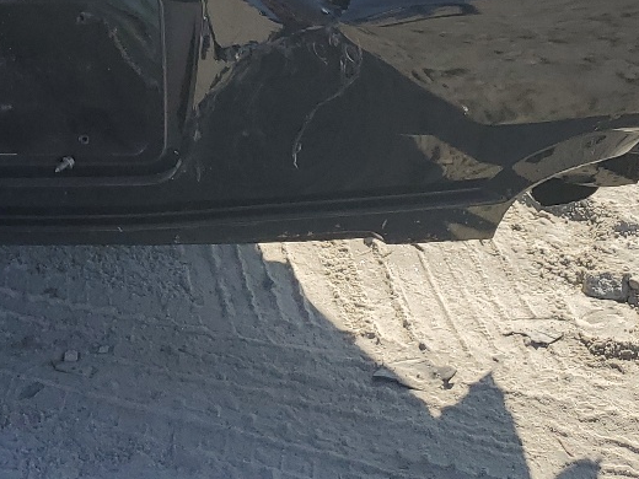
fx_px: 1477
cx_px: 6
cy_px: -212
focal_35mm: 80
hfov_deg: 23.4
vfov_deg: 16.9
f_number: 1.5
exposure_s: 1/2500
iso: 50
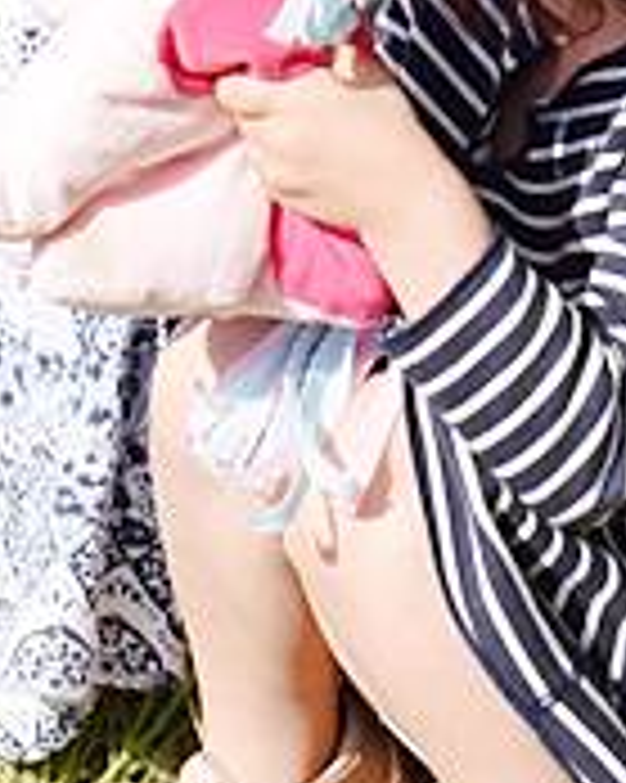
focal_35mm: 324
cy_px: -1136
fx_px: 7518
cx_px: 356
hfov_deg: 4.8
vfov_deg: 5.7
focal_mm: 25
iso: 200
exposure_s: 1/400
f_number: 10
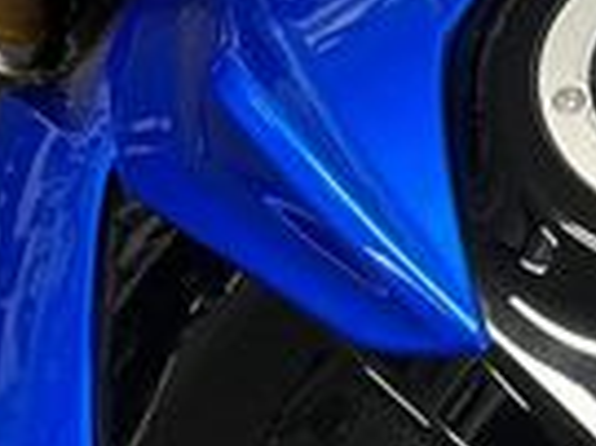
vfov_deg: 12.0
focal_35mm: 123
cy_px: 102
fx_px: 2116
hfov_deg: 15.6
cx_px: 636
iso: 125
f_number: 1.6
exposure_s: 1/50
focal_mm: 5.1
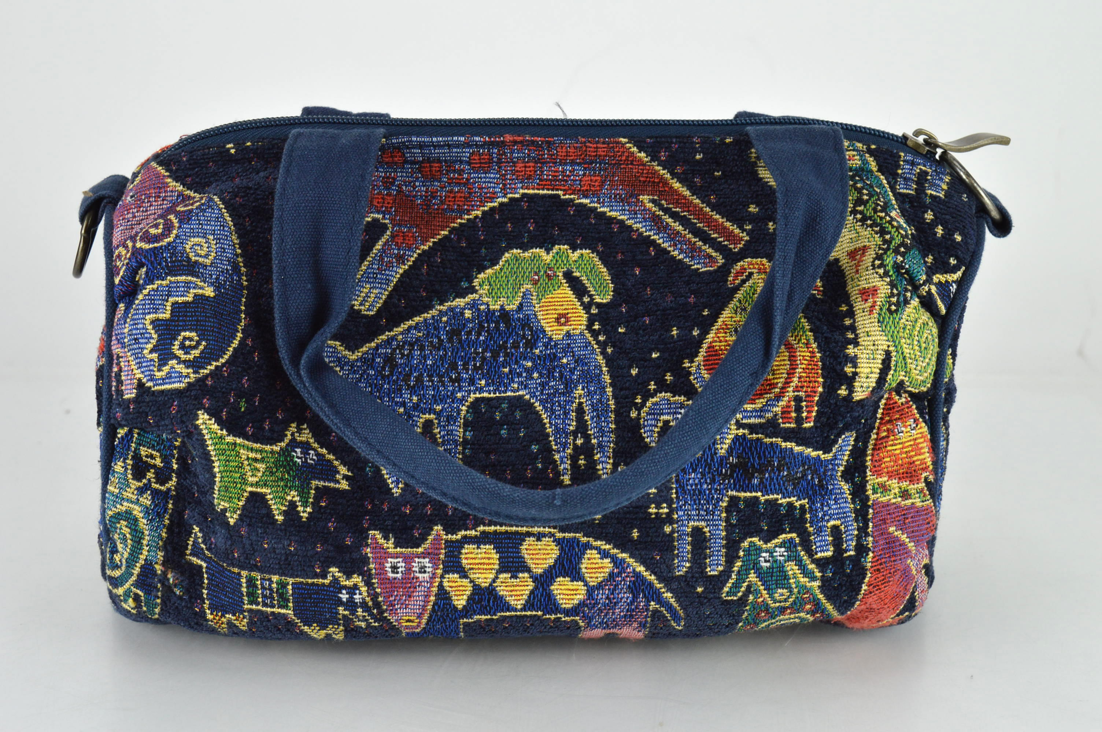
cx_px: 551
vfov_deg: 26.4
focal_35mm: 51
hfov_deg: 38.9
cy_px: 366
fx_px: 1560
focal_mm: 34
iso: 400
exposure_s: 1/80
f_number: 6.3
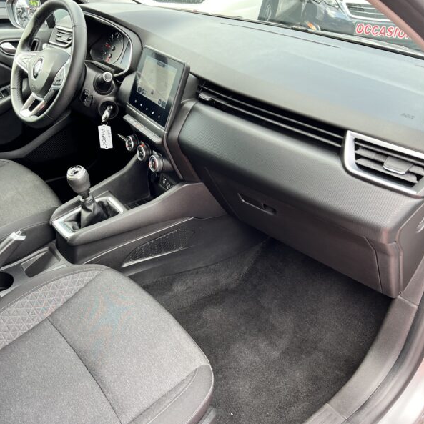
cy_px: 213
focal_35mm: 31
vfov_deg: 52.5
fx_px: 430
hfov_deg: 51.7
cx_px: 147
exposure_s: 1/121
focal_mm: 5.7
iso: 80
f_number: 1.5
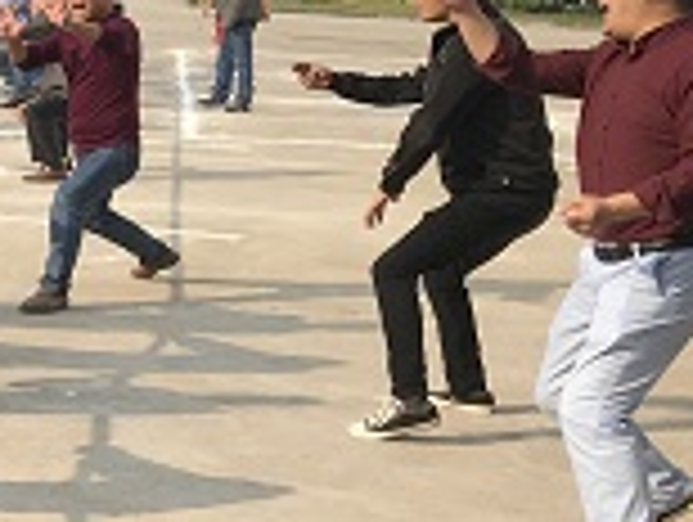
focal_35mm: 110
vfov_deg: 13.5
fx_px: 2206
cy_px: 288
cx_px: -536
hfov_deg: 15.5
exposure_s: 1/1546
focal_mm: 3.99
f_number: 1.8
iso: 20
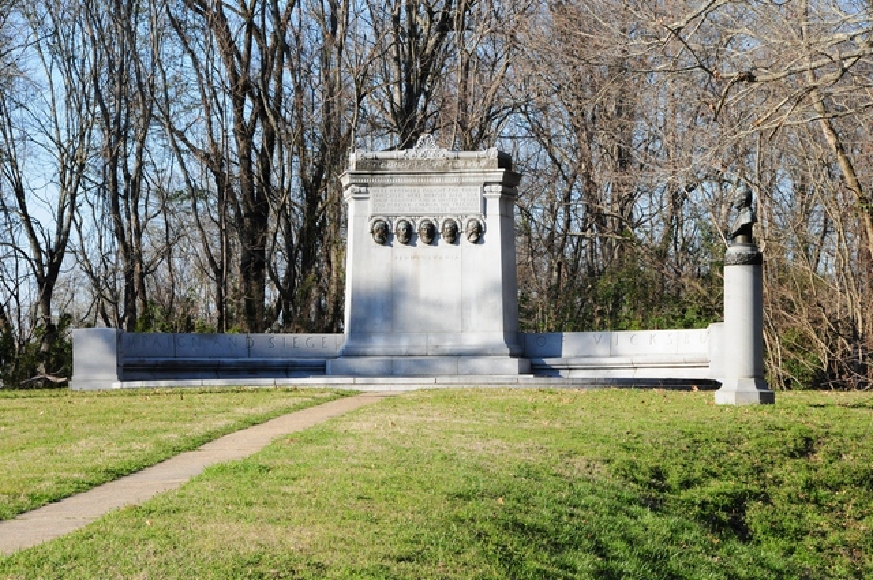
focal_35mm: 112
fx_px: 2725
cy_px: 290
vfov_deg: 12.1
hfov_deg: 18.2
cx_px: 436
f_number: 11
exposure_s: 1/800
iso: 1000
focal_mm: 75
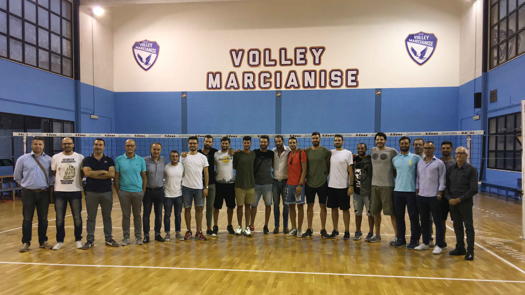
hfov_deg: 61.0
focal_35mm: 32
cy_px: 172
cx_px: 265
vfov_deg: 36.6
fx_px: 445
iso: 64
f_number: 2.2
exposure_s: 1/33
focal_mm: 4.15
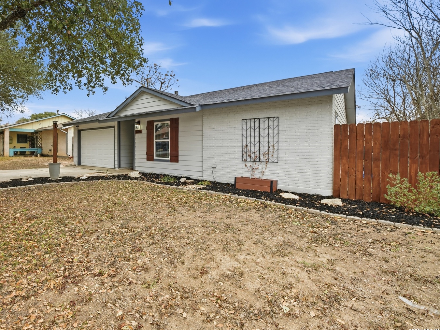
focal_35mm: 15
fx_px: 191
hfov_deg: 97.1
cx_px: 179
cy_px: 157
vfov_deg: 81.7
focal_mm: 9
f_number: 6.3
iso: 250
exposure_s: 1/1000
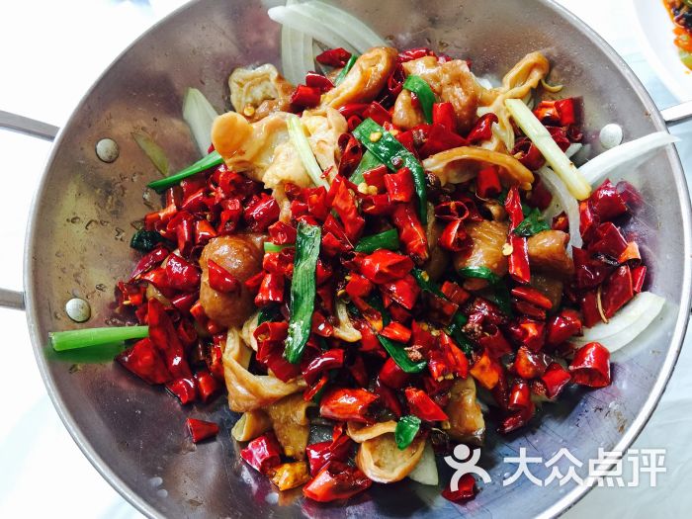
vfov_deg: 48.2
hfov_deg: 61.7
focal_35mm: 29
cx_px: 346
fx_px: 580
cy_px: 260
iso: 40
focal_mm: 4.15
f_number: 2.2
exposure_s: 1/17
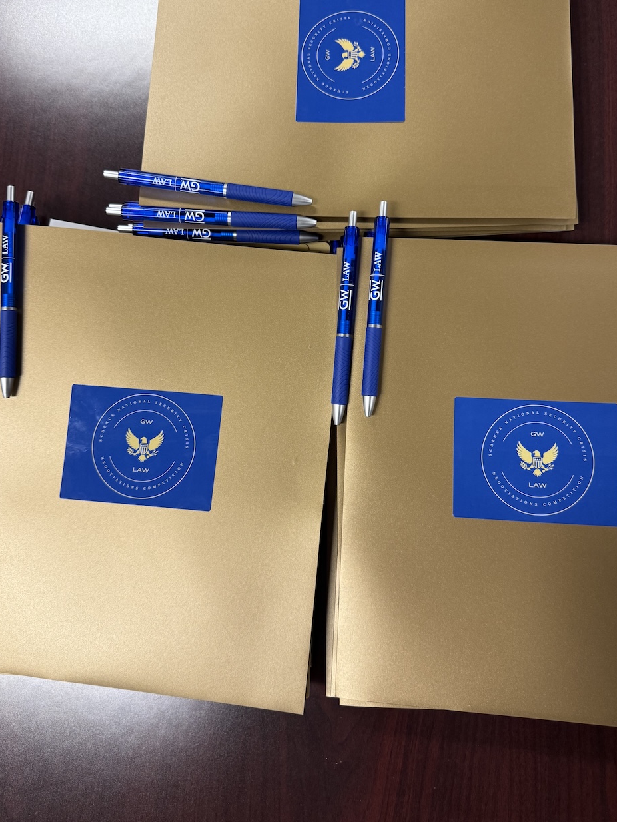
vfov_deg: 63.1
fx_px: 665
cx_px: 308
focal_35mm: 28
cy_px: 347
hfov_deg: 49.8
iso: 160
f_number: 1.78
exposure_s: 1/60
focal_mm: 6.76
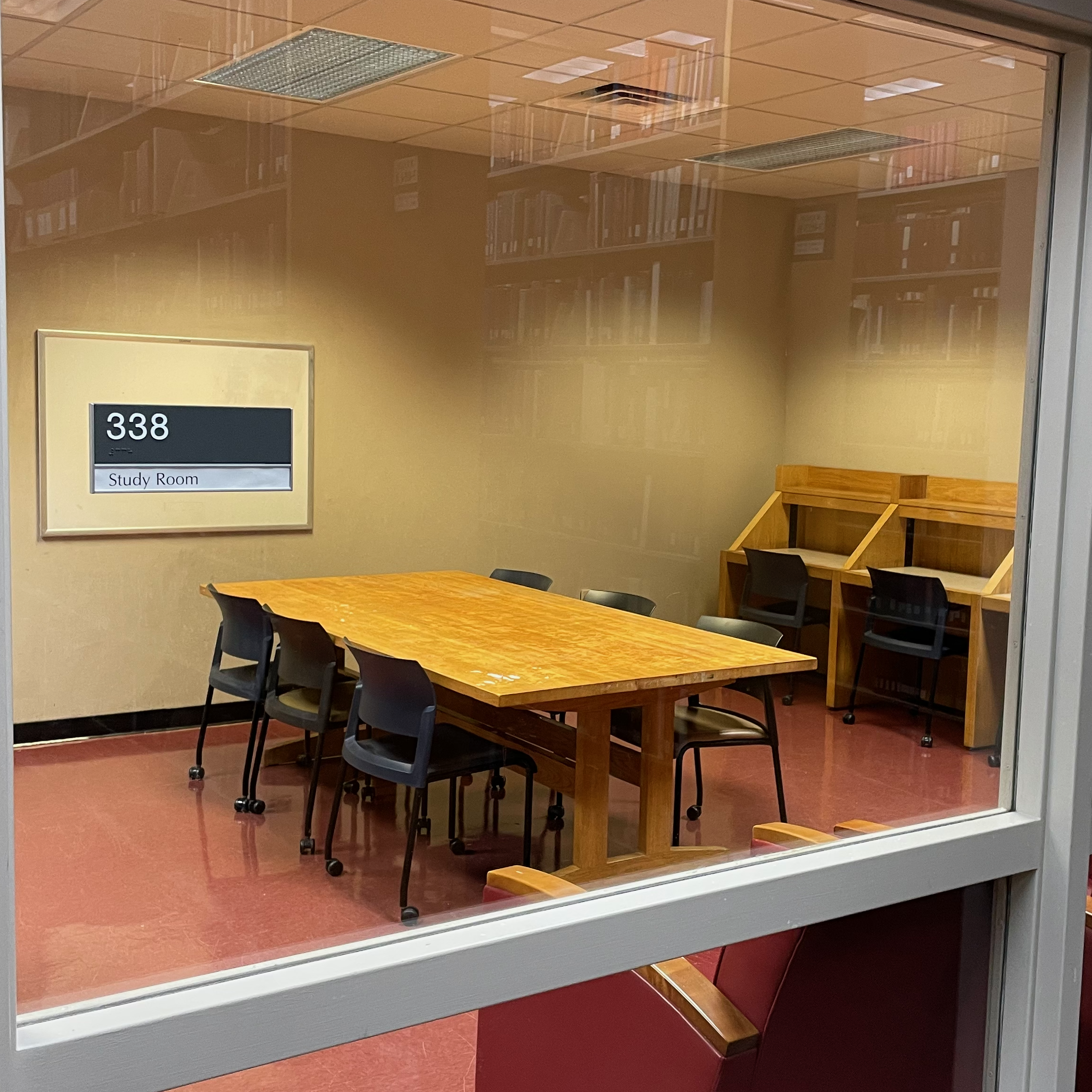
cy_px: 567
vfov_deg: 41.9
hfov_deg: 41.8
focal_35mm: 40
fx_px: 1428
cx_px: 620
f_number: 1.6
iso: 100
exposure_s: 1/41
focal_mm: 4.2
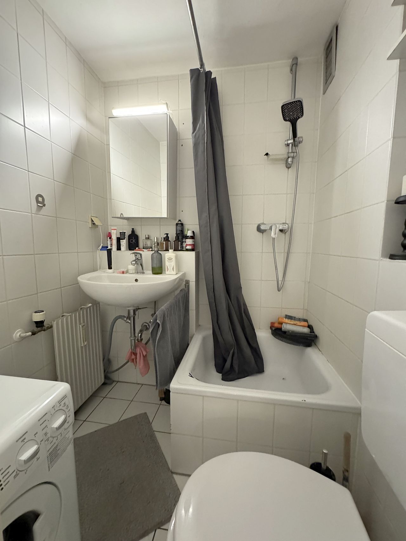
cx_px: 203
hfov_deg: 85.7
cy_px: 270
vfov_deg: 102.1
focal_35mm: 14
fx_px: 219
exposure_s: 1/42
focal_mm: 2.22
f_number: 2.2
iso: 1250
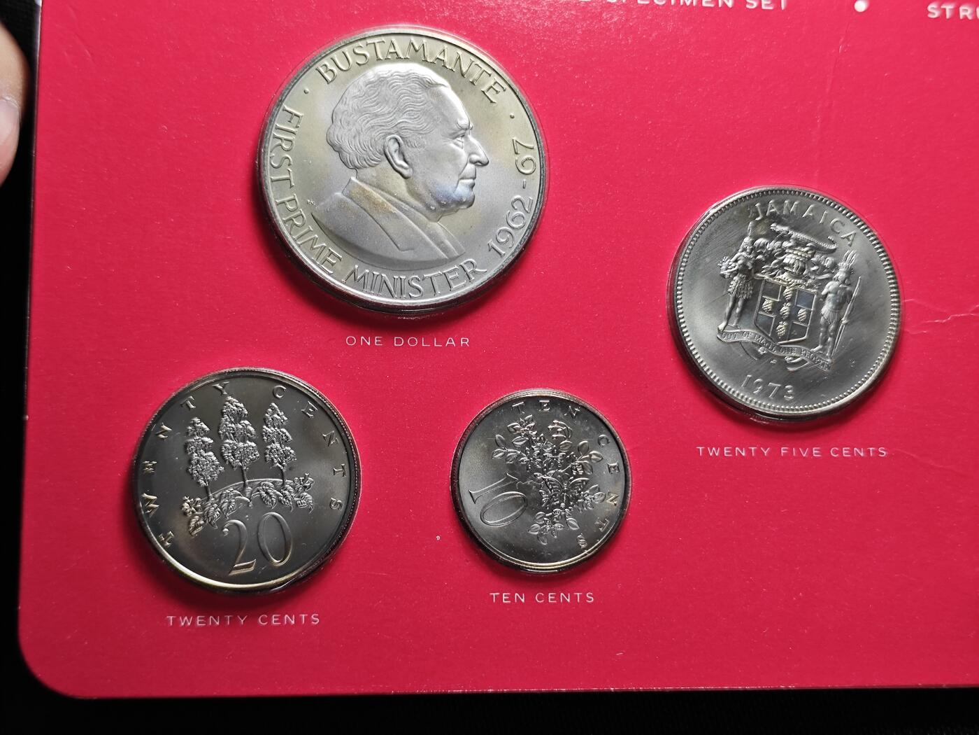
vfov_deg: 29.7
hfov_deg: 38.9
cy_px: 368
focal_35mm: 49
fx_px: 1386
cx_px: 490
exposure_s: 1/88.7
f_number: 1.6
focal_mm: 5.84
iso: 160
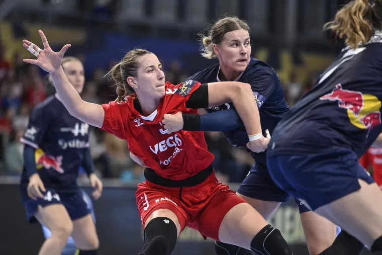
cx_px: 191
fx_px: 2122
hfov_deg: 10.3
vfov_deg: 6.9
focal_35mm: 200
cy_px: 128
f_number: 2.8
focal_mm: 200
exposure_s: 1/2000
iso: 5000
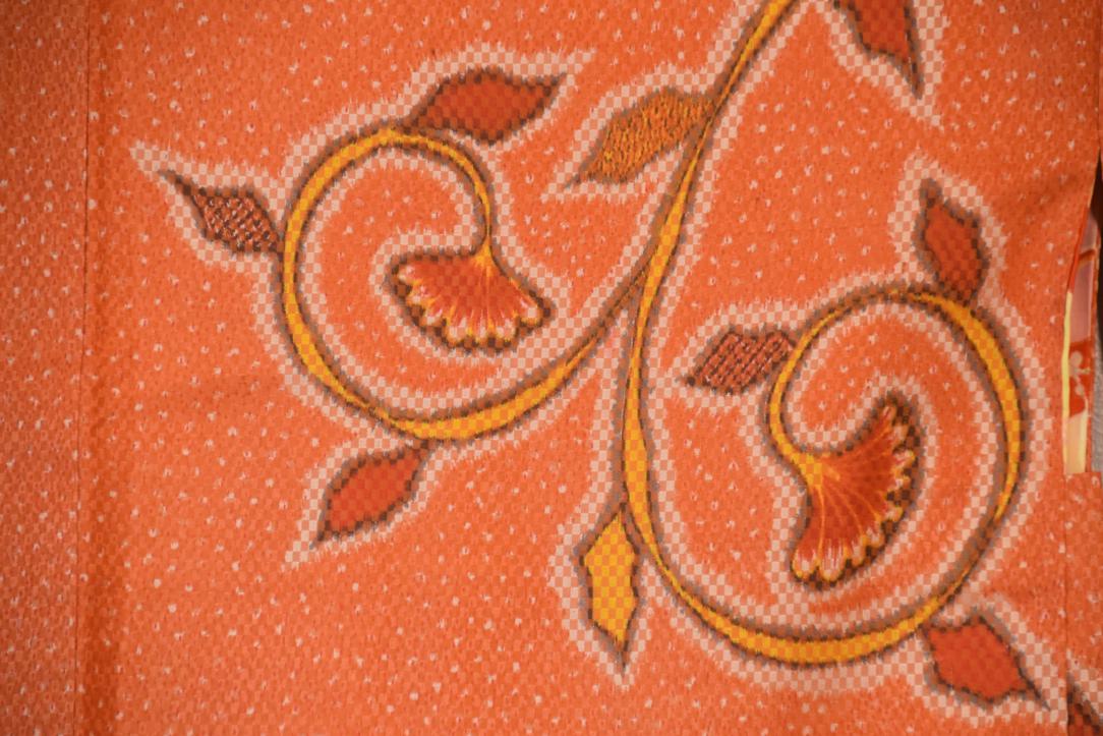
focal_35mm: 278
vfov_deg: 5.0
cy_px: 368
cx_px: 552
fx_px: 8503
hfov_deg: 7.4
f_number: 6.3
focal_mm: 185
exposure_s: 1/125
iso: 1800
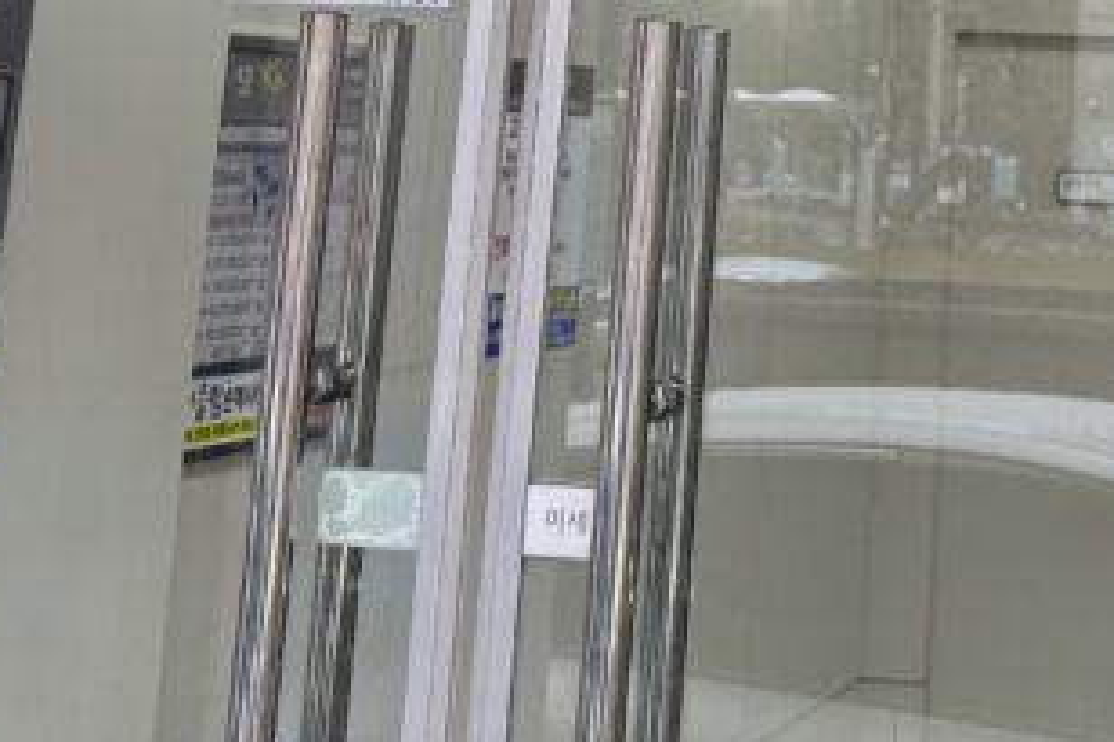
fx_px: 2567
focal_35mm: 83
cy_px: -405
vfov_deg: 15.1
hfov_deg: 23.7
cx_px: 1049
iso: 64
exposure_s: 1/141
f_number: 1.78
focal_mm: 6.76
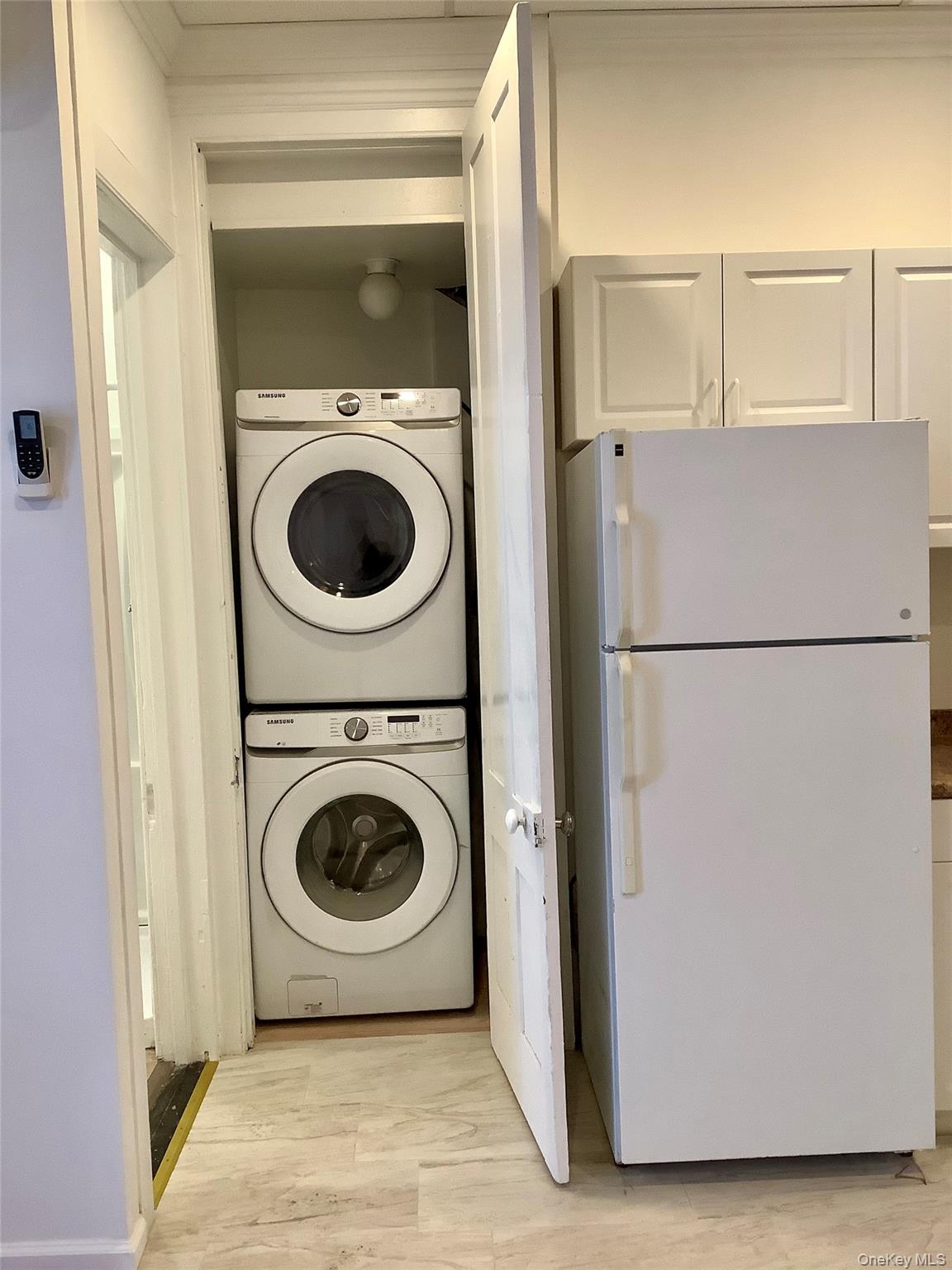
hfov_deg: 45.4
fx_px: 1137
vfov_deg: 58.4
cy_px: 635
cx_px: 476
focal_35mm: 31
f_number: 2.4
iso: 200
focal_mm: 3.3
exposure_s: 1/60
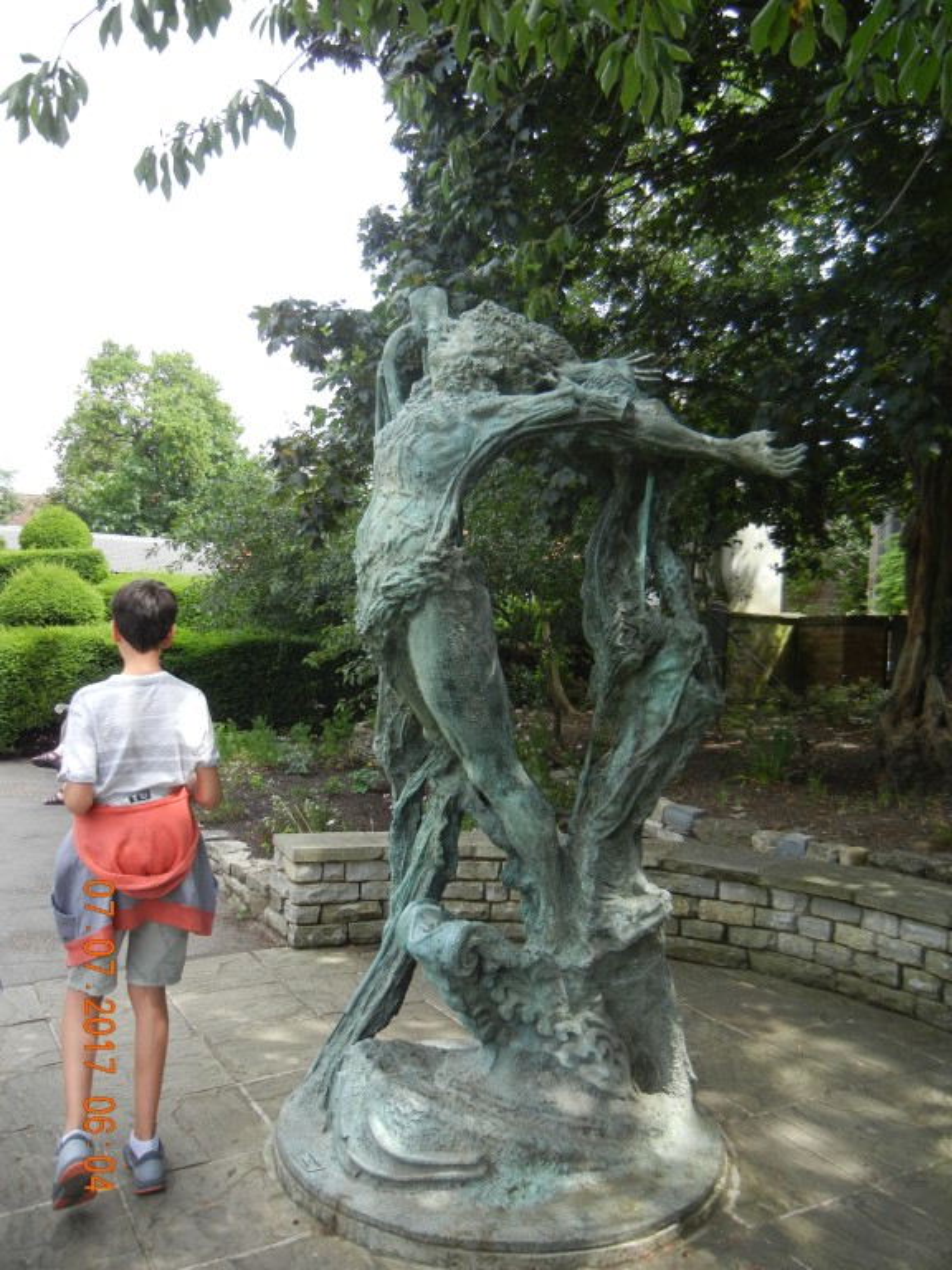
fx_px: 1100
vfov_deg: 60.0
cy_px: 635
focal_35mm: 30
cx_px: 476
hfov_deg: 46.8
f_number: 3.5
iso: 160
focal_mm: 5.4
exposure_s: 1/324
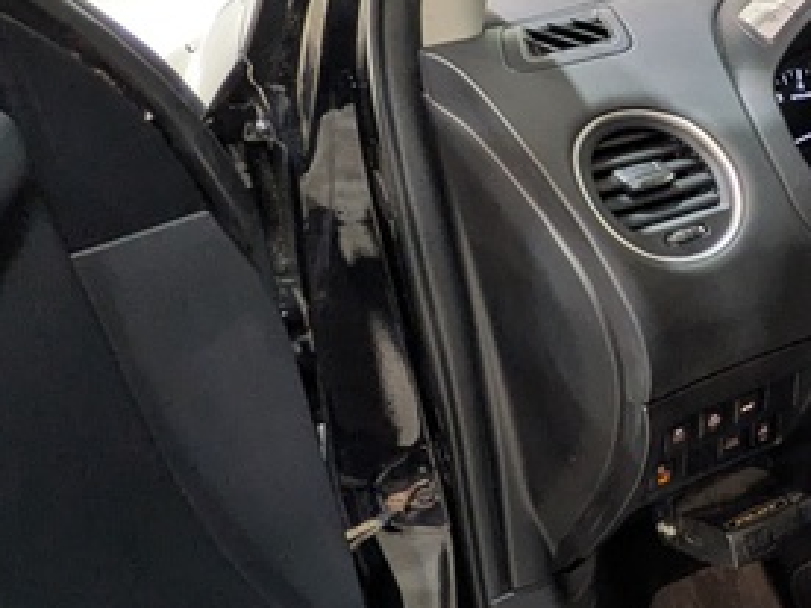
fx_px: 1218
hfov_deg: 27.1
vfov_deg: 28.0
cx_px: 1187
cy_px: 300
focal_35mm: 52
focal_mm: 1.83
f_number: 2.2
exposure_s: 1/25
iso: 71
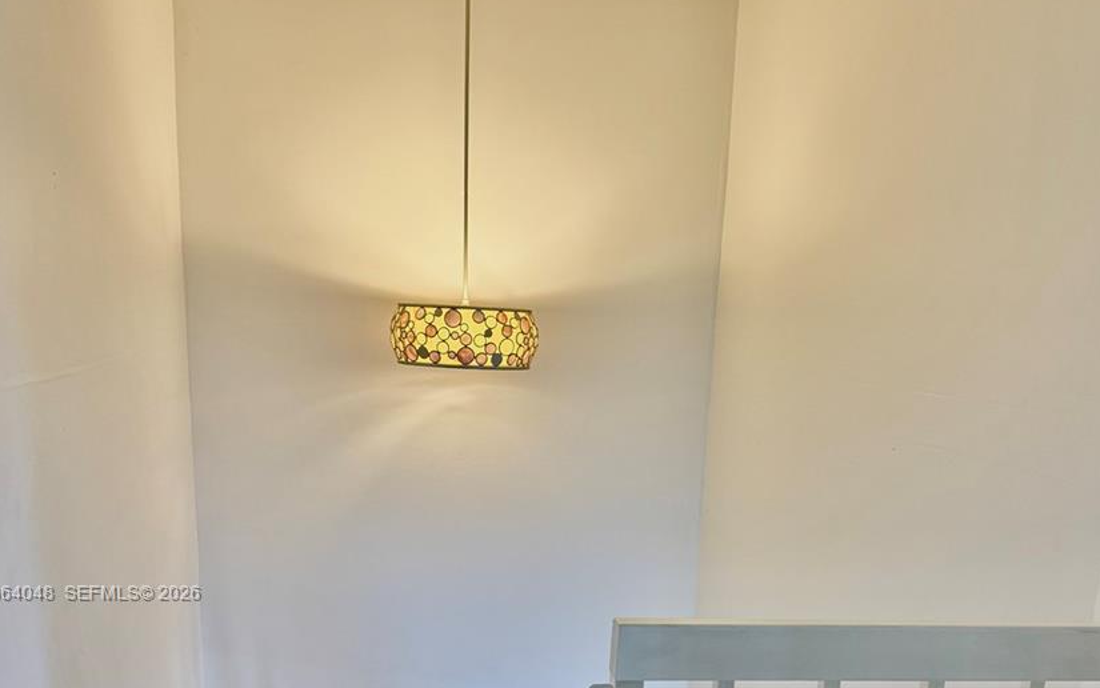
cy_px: 595
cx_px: 553
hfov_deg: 52.7
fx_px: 1109
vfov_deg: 33.0
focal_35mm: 37
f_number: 1.78
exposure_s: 1/120
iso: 200
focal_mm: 6.76
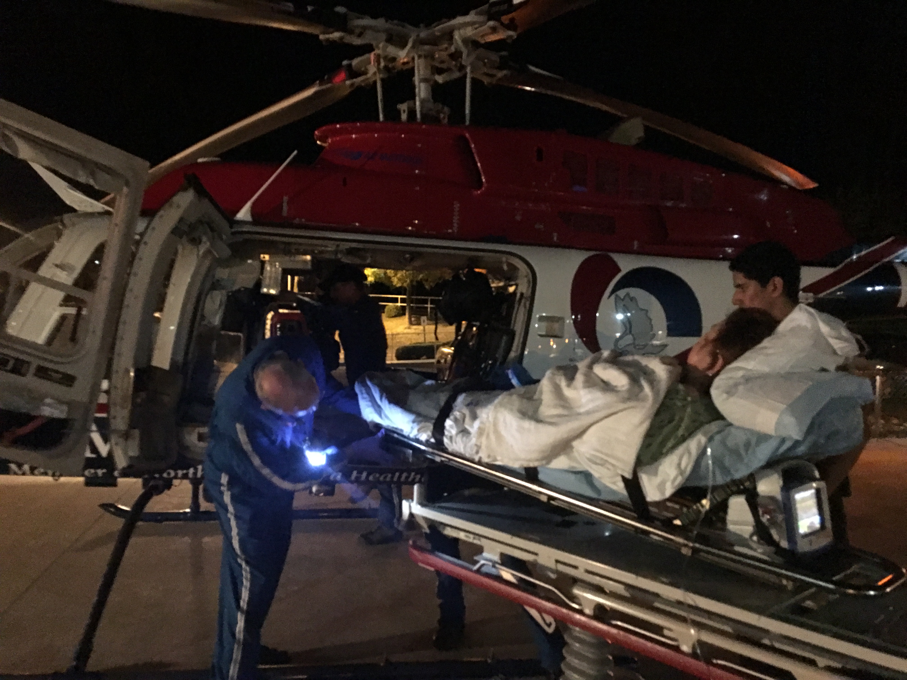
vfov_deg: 48.2
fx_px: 760
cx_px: 454
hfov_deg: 61.7
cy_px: 340
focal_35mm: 29
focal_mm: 4.15
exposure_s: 1/4
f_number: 2.2
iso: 320
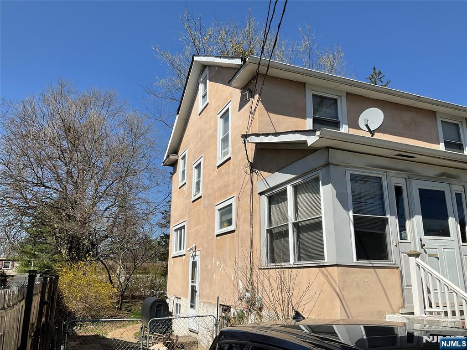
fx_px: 391
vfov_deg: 48.2
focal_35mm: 29
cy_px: 175
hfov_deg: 61.7
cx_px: 234
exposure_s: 1/2801
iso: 16
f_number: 1.8
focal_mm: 3
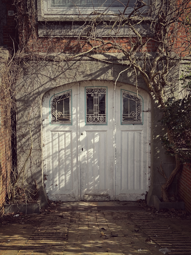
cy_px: 128
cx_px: 96
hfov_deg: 30.3
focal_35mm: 48
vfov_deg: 39.7
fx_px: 353
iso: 64
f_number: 1.78
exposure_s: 1/1517
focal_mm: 6.86
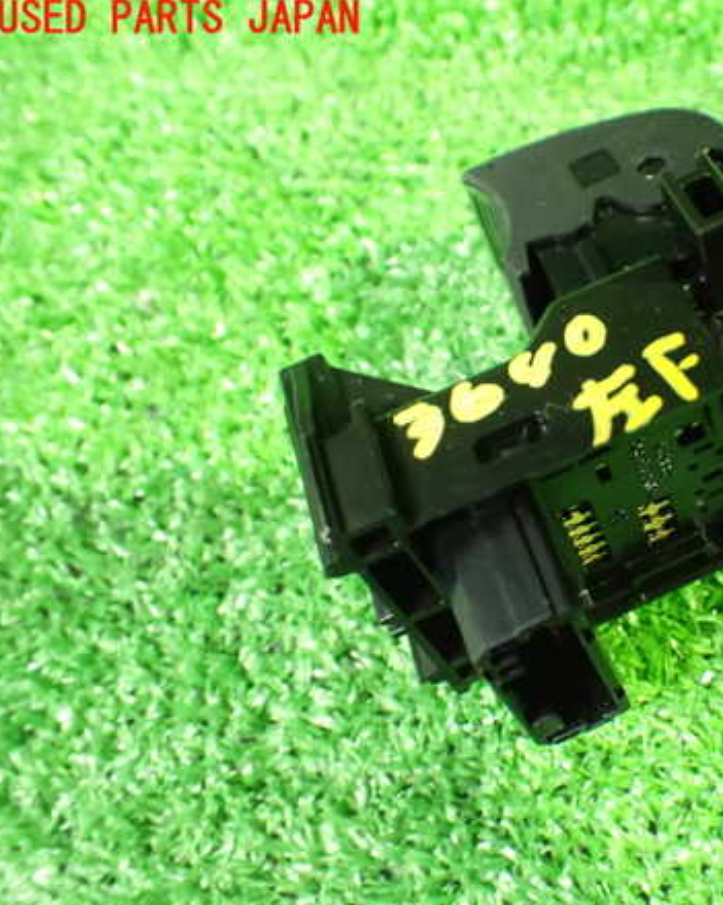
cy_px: 458
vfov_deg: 45.8
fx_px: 1070
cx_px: 604
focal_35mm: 40
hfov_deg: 35.8
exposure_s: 1/30
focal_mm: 5.4
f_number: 2.3
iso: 1250
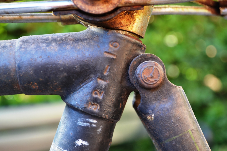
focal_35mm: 57
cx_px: 114
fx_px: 359
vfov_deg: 23.8
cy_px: 76
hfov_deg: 35.0
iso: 400
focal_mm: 38
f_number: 5
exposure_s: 1/60
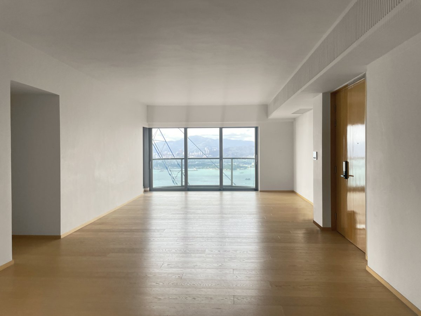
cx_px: 210
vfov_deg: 53.1
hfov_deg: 67.3
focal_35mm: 26
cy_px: 158
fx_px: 316
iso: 32
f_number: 1.6
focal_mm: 4.2
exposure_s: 1/280
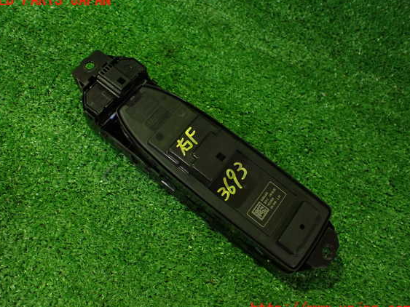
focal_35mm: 32
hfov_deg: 56.8
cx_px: 197
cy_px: 155
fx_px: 379
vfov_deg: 44.1
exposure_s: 1/40
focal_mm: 5.4
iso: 800
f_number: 2.3
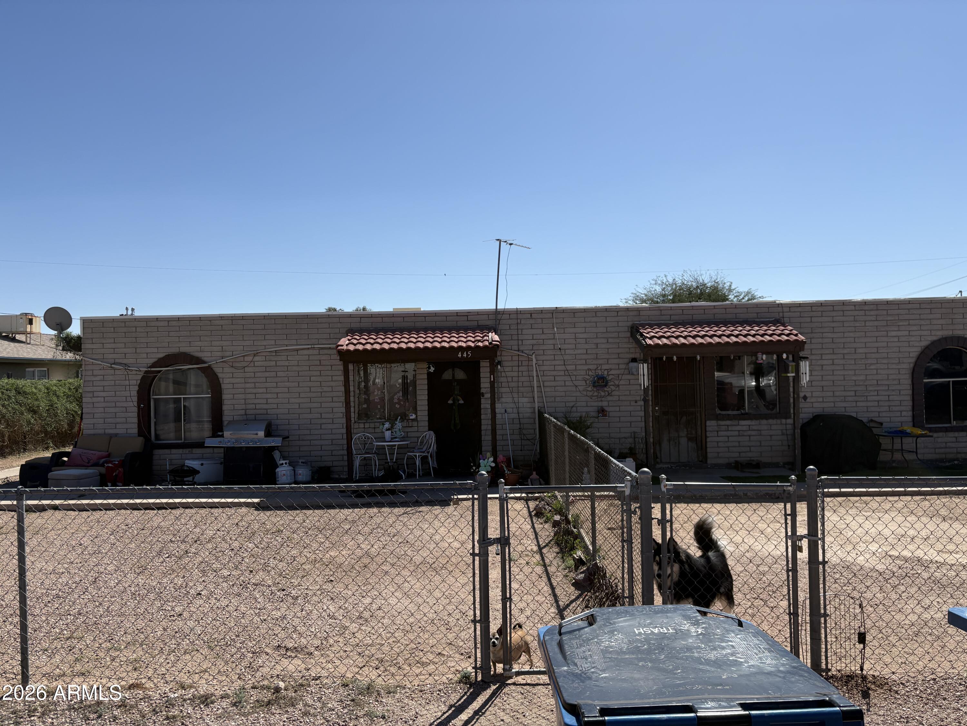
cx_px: 484
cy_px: 363
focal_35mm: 26
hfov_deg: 67.3
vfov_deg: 53.1
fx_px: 726
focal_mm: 5.96
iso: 50
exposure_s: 1/5348
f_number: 1.6
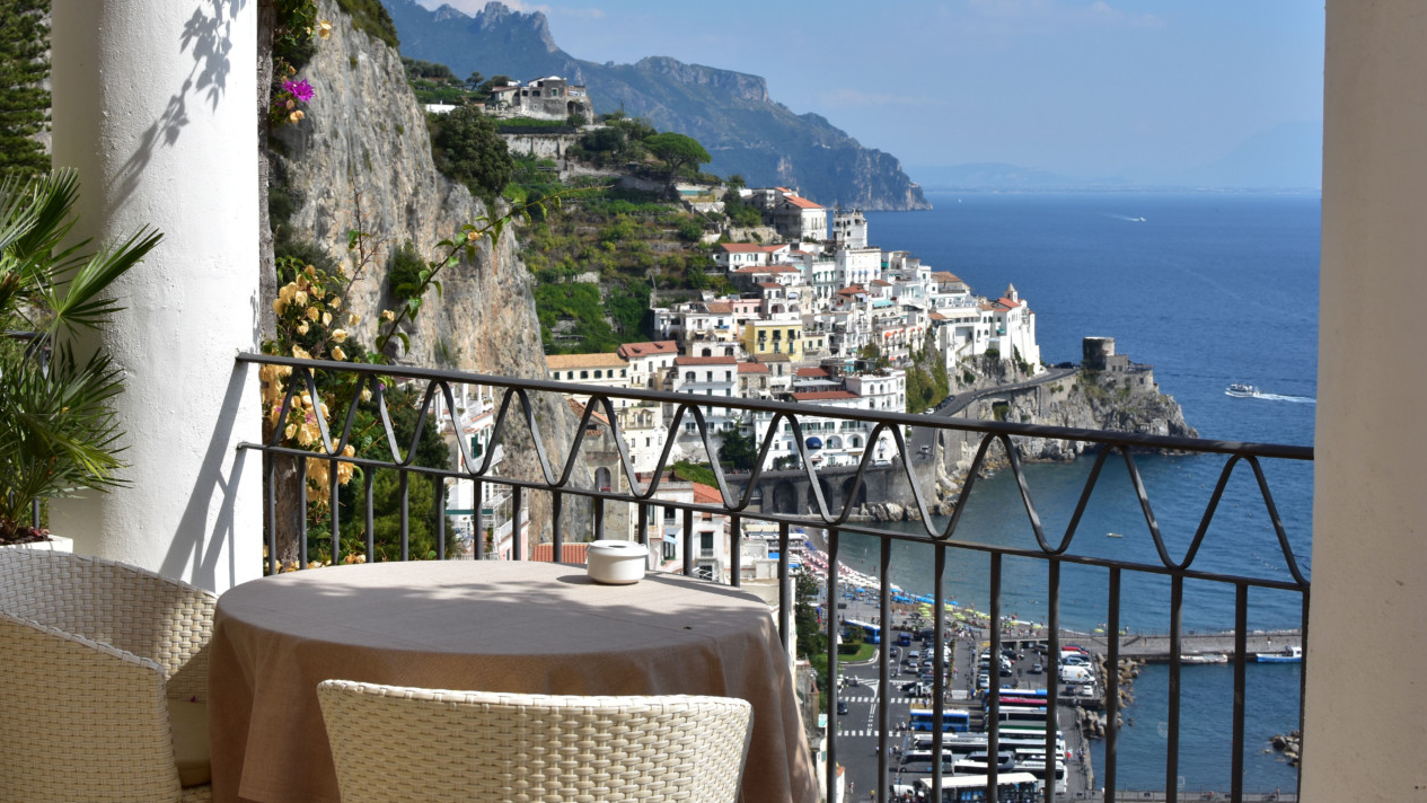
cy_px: 277
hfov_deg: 33.5
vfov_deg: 19.2
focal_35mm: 63
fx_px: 2369
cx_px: 652
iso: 200
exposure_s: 1/400
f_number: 10
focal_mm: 35
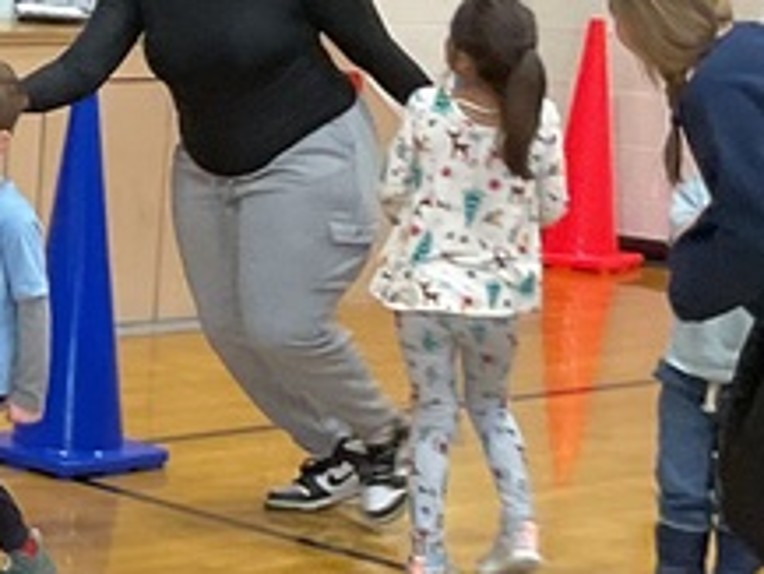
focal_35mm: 137
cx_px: -451
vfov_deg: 10.8
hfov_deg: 13.4
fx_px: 3025
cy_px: 282
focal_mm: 3
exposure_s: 1/60
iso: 80
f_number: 1.8
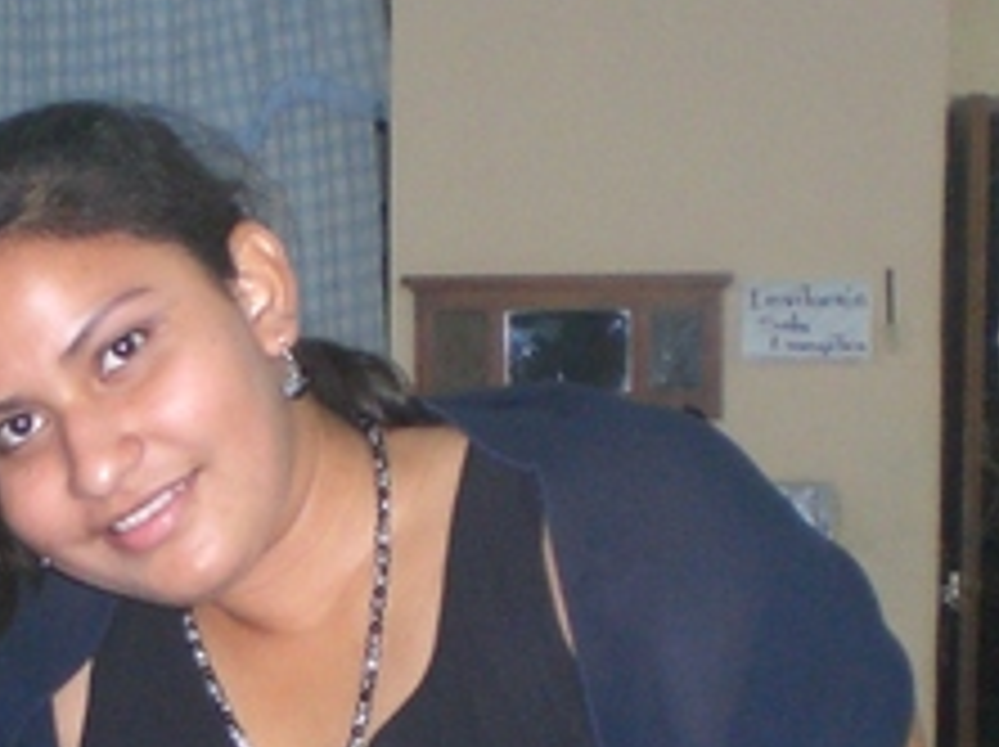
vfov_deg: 10.7
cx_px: 90
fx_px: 3949
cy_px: 711
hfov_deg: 14.3
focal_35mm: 137
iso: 200
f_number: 3.1
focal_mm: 6.3
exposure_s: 1/60
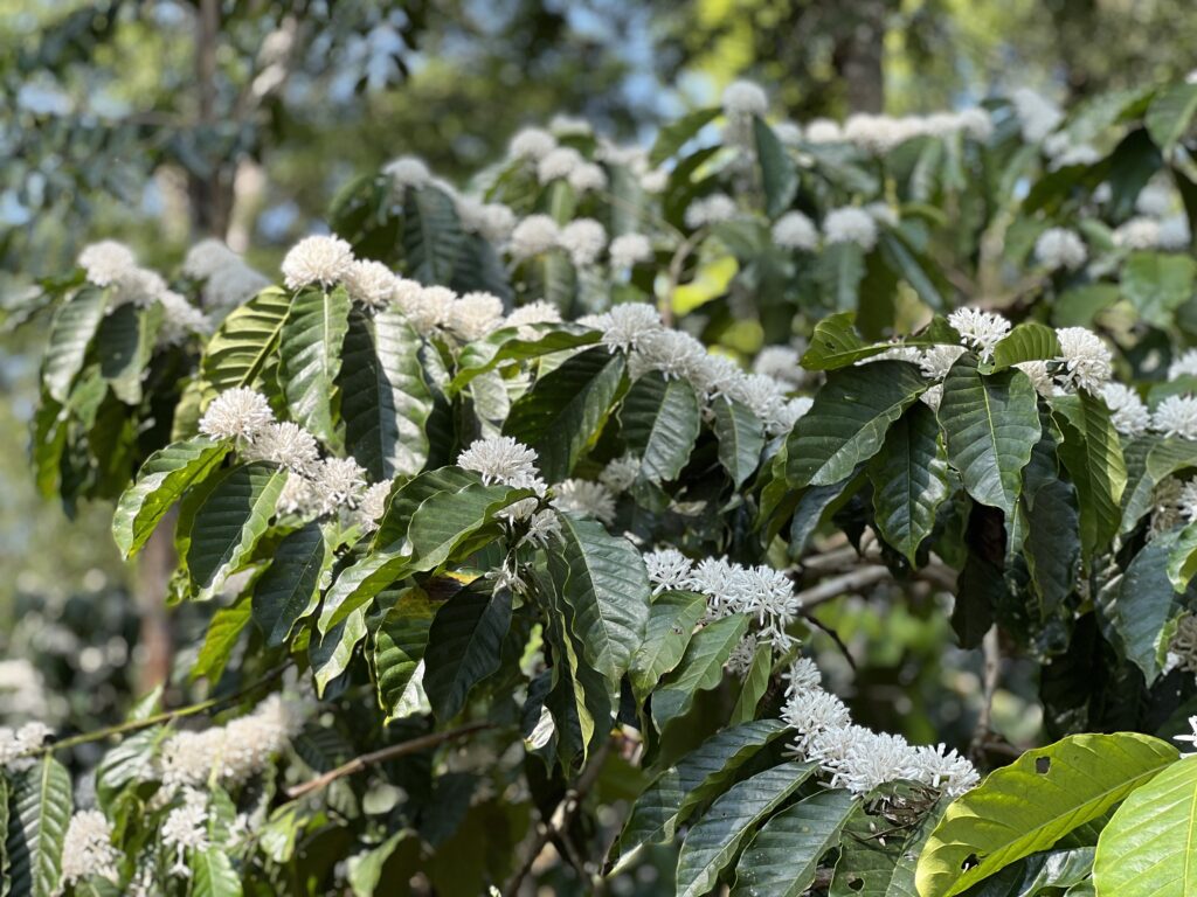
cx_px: 598
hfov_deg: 25.3
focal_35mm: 77
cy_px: 448
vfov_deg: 19.1
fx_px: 2663
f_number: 2.8
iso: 20
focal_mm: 9
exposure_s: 1/121
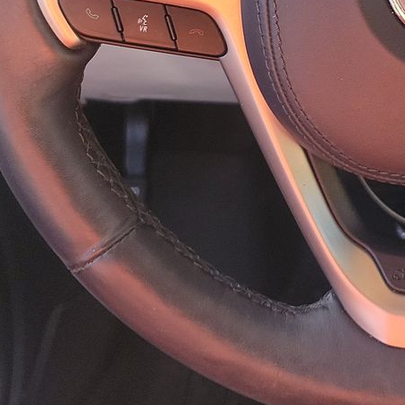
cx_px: 451
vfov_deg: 21.2
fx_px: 993
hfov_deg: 21.8
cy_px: -98
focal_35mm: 75
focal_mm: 6.7
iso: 68
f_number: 1.8
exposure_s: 1/59
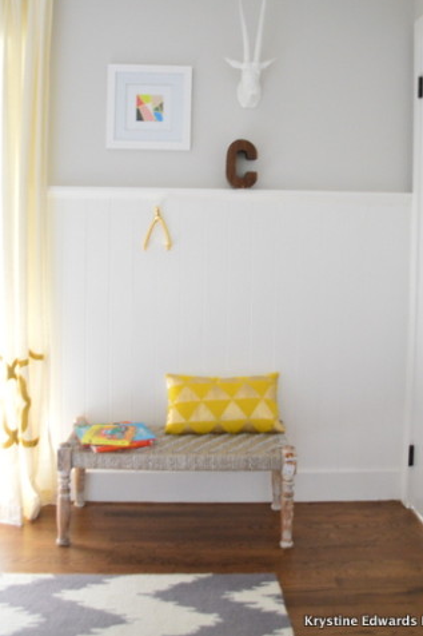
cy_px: 245
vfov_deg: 55.3
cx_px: 221
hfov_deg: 38.8
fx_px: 600
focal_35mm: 34
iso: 1800
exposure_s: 1/30
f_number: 3.5
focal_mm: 18
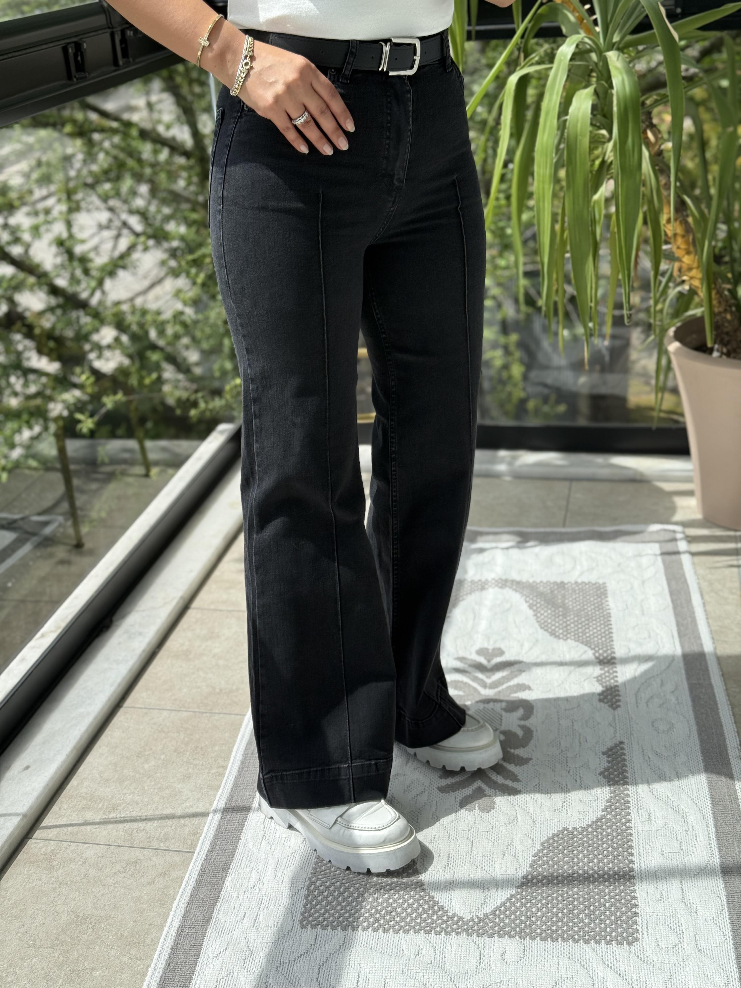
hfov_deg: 30.3
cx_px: 370
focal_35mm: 48
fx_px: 1370
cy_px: 494
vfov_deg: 39.7
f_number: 1.78
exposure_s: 1/917
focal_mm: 6.76
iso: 64
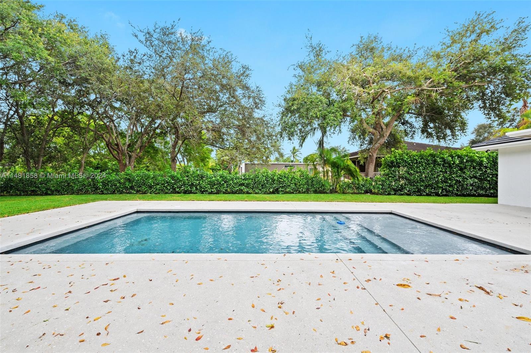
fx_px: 206
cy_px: 176
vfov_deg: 81.1
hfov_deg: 104.3
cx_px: 266
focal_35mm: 14
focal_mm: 14
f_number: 8
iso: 200
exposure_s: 1/60
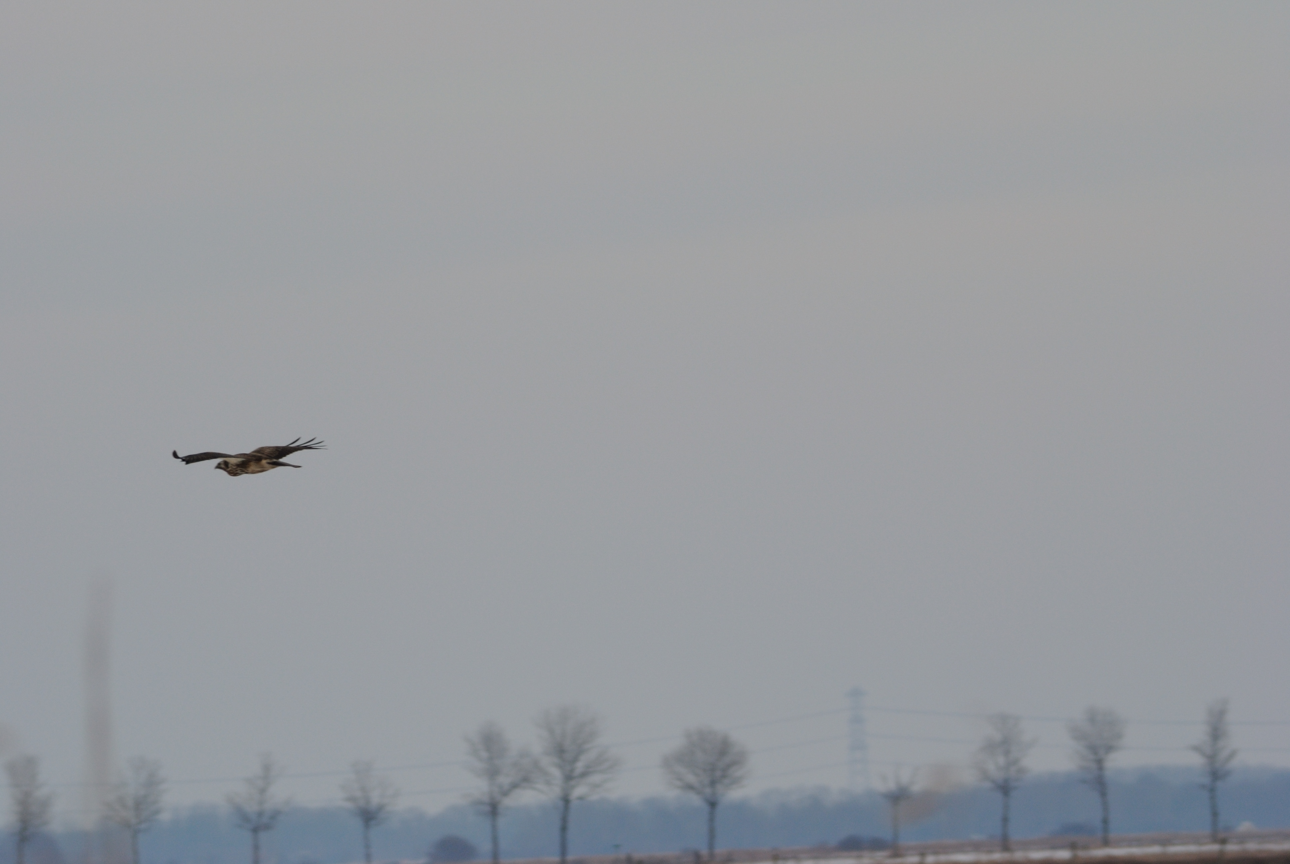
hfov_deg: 4.6
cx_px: 645
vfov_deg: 3.1
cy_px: 432
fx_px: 16144
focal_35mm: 450
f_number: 11
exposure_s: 1/200
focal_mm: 300
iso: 200
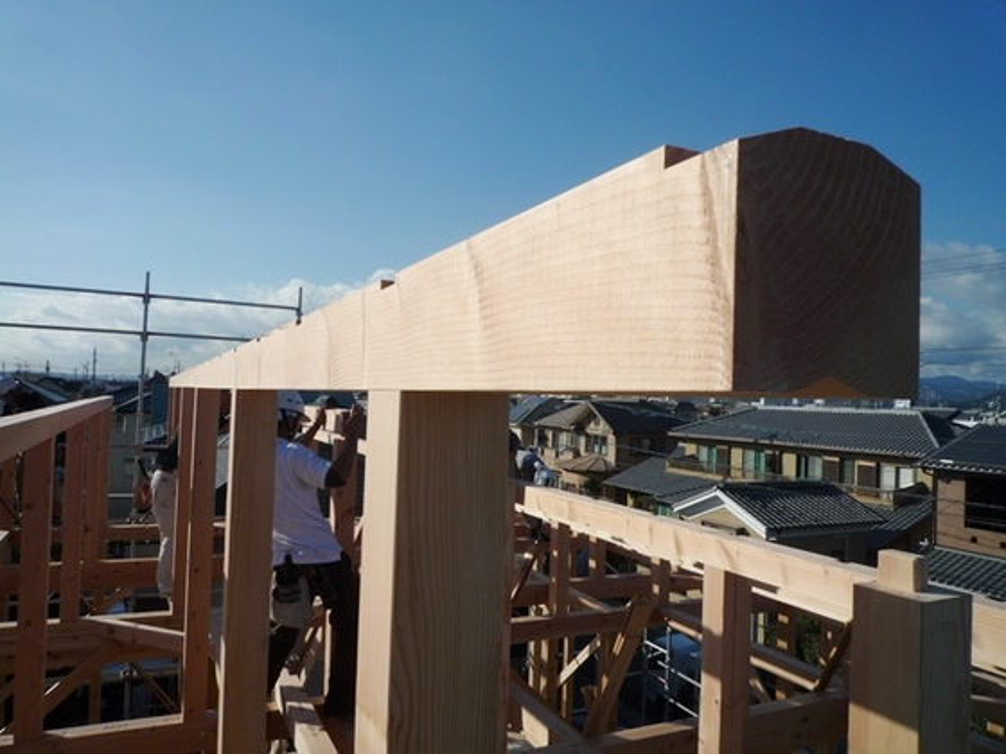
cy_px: 377
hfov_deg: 69.4
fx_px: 727
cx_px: 503
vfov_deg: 54.9
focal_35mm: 25
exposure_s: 1/800
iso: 100
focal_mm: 4.4
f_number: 6.3
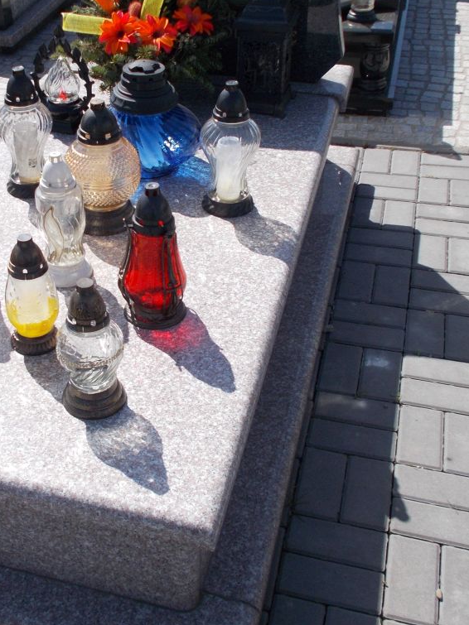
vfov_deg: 40.4
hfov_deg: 30.5
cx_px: 129
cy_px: 279
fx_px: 849
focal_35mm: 47
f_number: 8
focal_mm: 4.6
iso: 80
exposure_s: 1/160
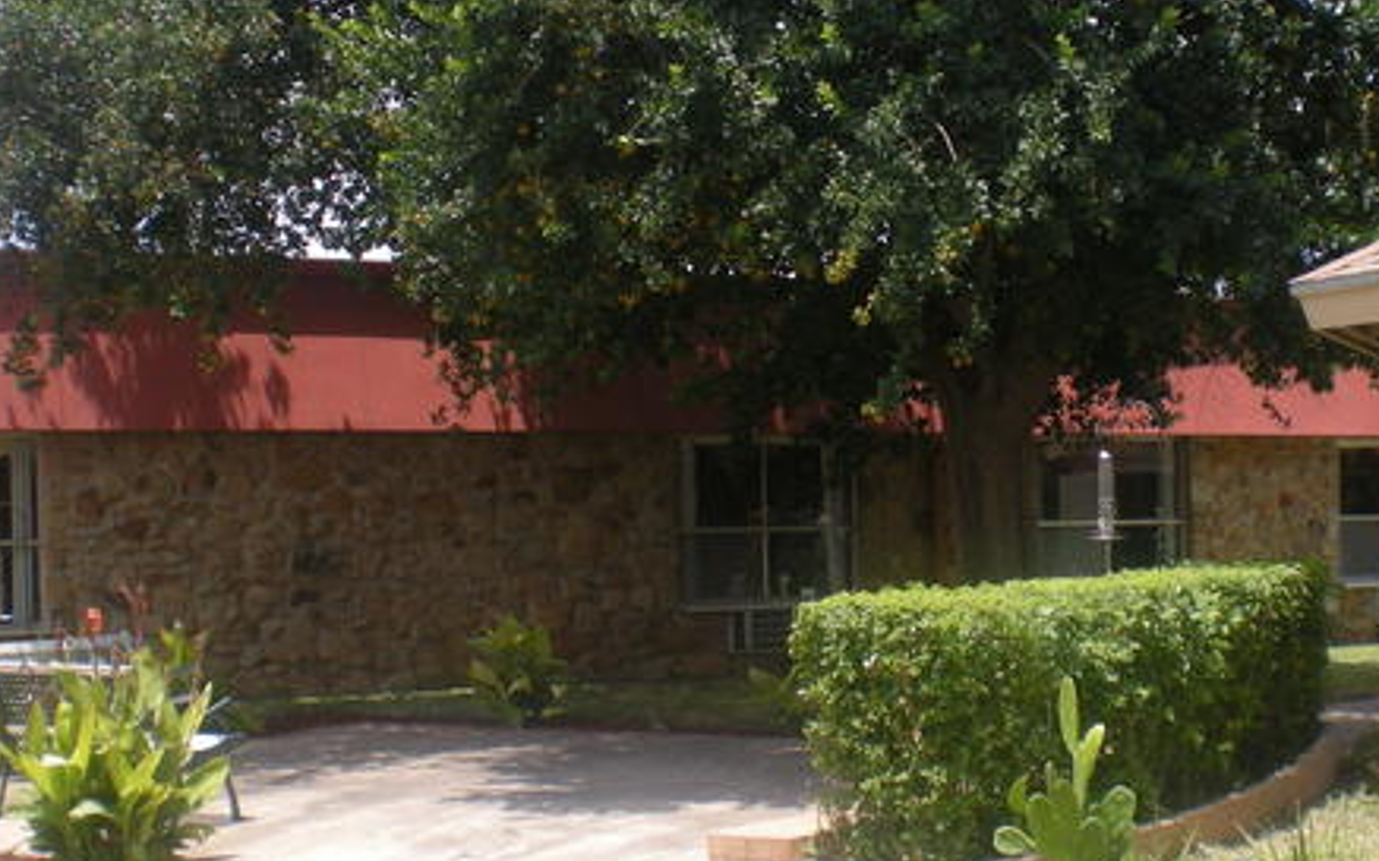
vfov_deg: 21.9
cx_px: 820
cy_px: 577
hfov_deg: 34.4
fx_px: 2217
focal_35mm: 59
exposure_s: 1/217
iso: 64
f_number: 4.6
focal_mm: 6.3
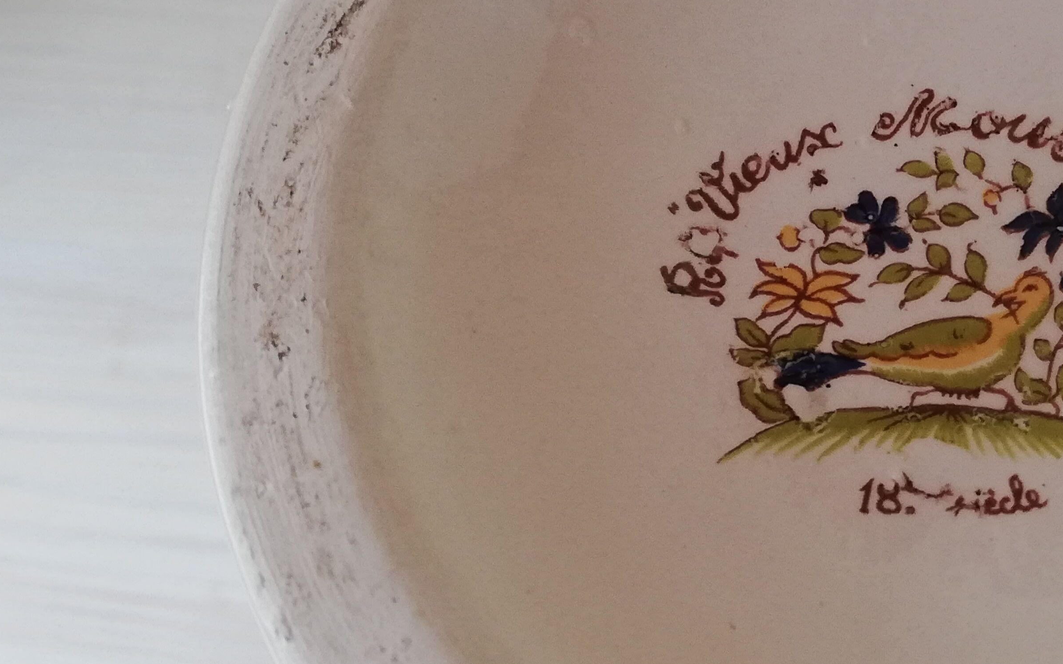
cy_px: 231
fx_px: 1767
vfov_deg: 21.2
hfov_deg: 32.1
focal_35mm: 61
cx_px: 918
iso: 125
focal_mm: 3.81
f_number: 2.2
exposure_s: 1/60
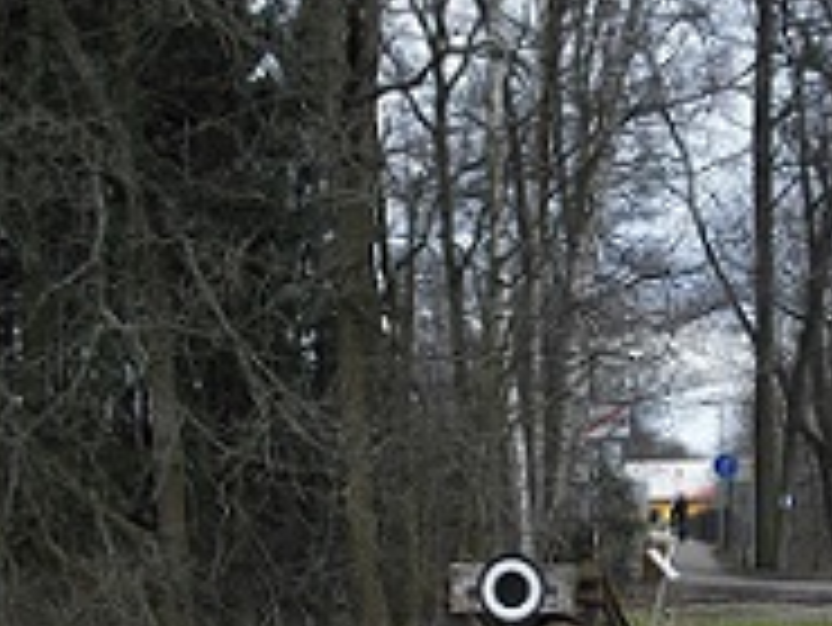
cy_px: 482
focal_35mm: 74
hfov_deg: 25.8
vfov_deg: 19.8
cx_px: 670
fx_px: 1780
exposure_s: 1/125
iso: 100
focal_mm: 6.2
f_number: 2.8
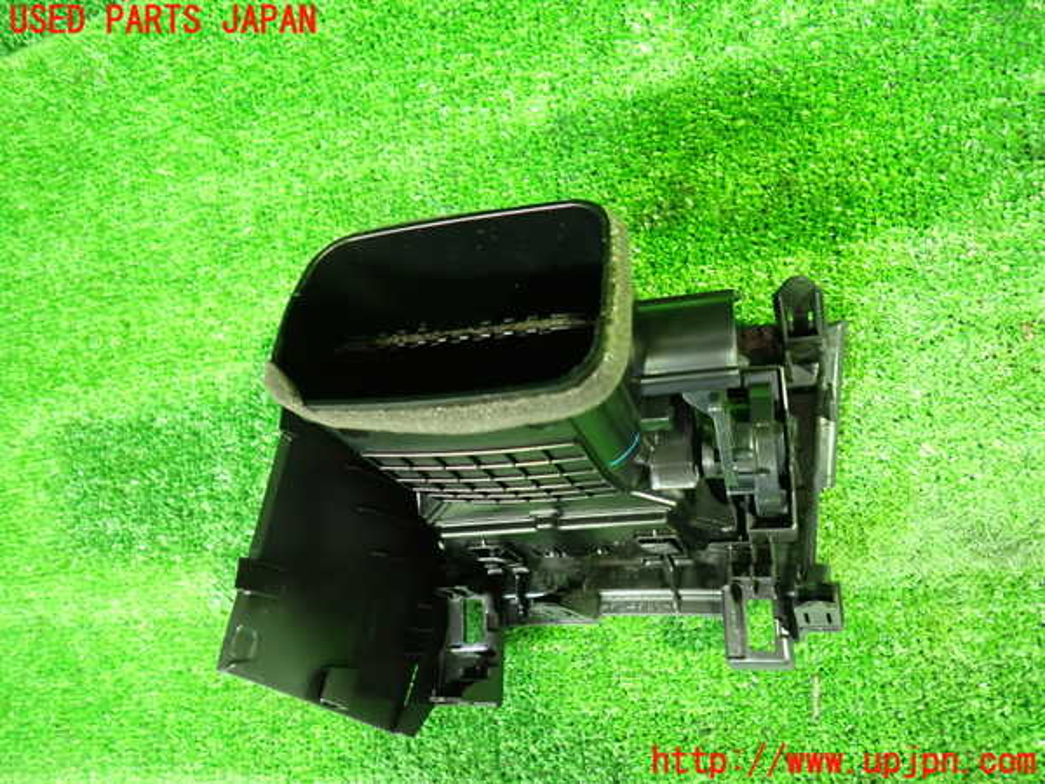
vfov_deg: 54.9
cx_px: 522
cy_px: 392
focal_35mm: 25
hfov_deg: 69.4
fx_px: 755
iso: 800
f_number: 2
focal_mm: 4.5
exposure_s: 1/15
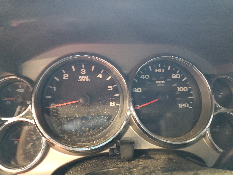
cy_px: 88
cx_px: 116
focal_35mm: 26
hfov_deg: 67.3
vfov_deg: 53.1
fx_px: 175
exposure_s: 1/17
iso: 290
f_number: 1.5
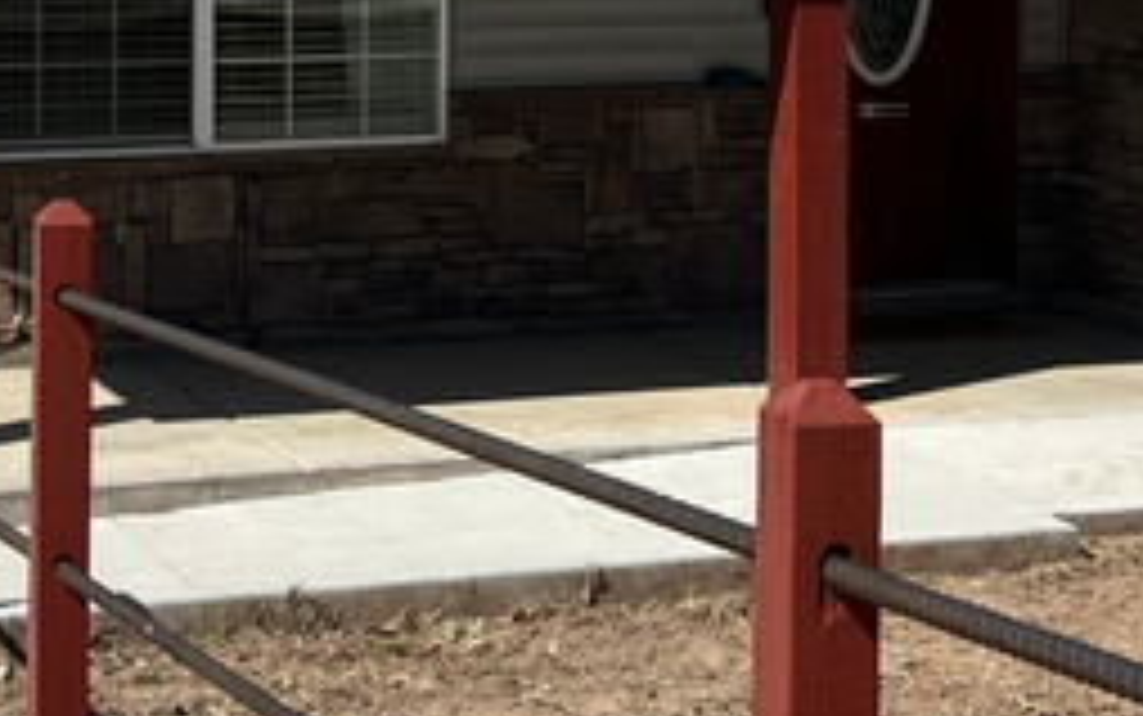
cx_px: 513
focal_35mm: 111
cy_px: -45
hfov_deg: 18.8
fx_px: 3459
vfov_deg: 11.7
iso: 50
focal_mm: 5.7
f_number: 1.5
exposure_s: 1/6579
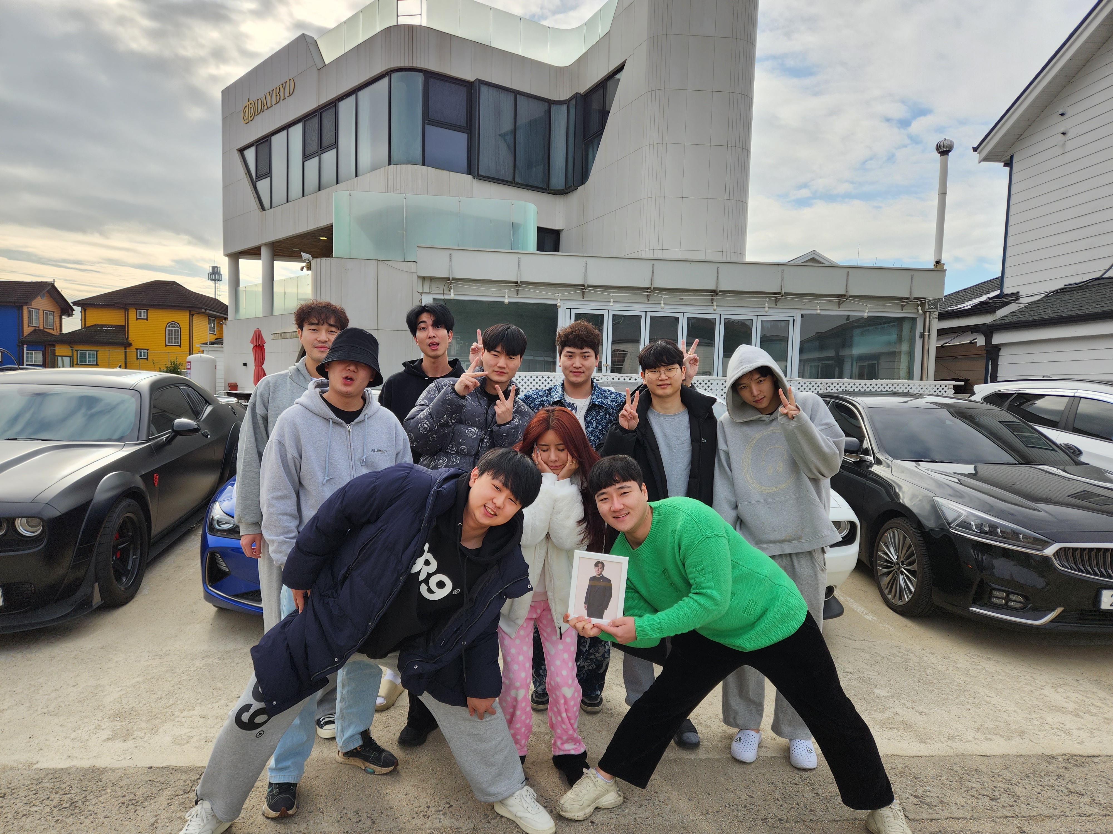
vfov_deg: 58.9
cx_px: 556
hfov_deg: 73.9
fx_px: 740
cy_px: 417
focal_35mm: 23
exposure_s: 1/952
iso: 20
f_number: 1.8
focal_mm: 5.4
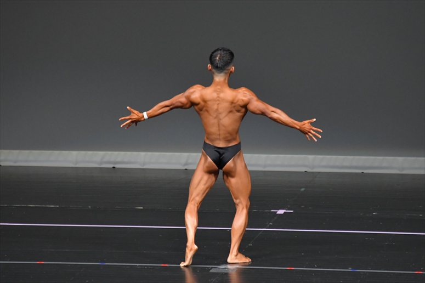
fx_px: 4425
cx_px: 212
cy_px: 142
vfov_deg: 3.7
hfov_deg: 5.5
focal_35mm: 375
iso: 4000
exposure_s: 1/400
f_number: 5.6
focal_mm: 250
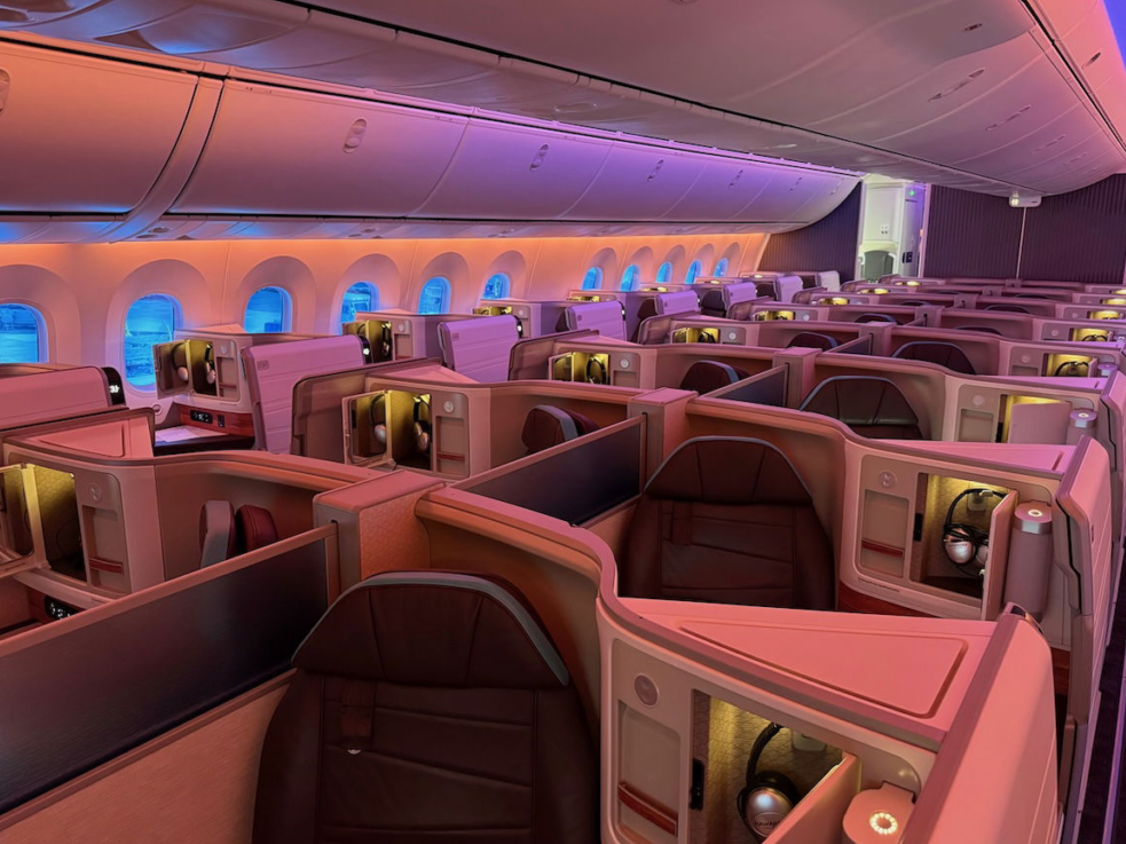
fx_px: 813
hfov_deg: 69.4
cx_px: 568
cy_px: 408
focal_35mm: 25
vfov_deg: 54.9
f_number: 1.78
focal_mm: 6.76
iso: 800
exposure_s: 1/37
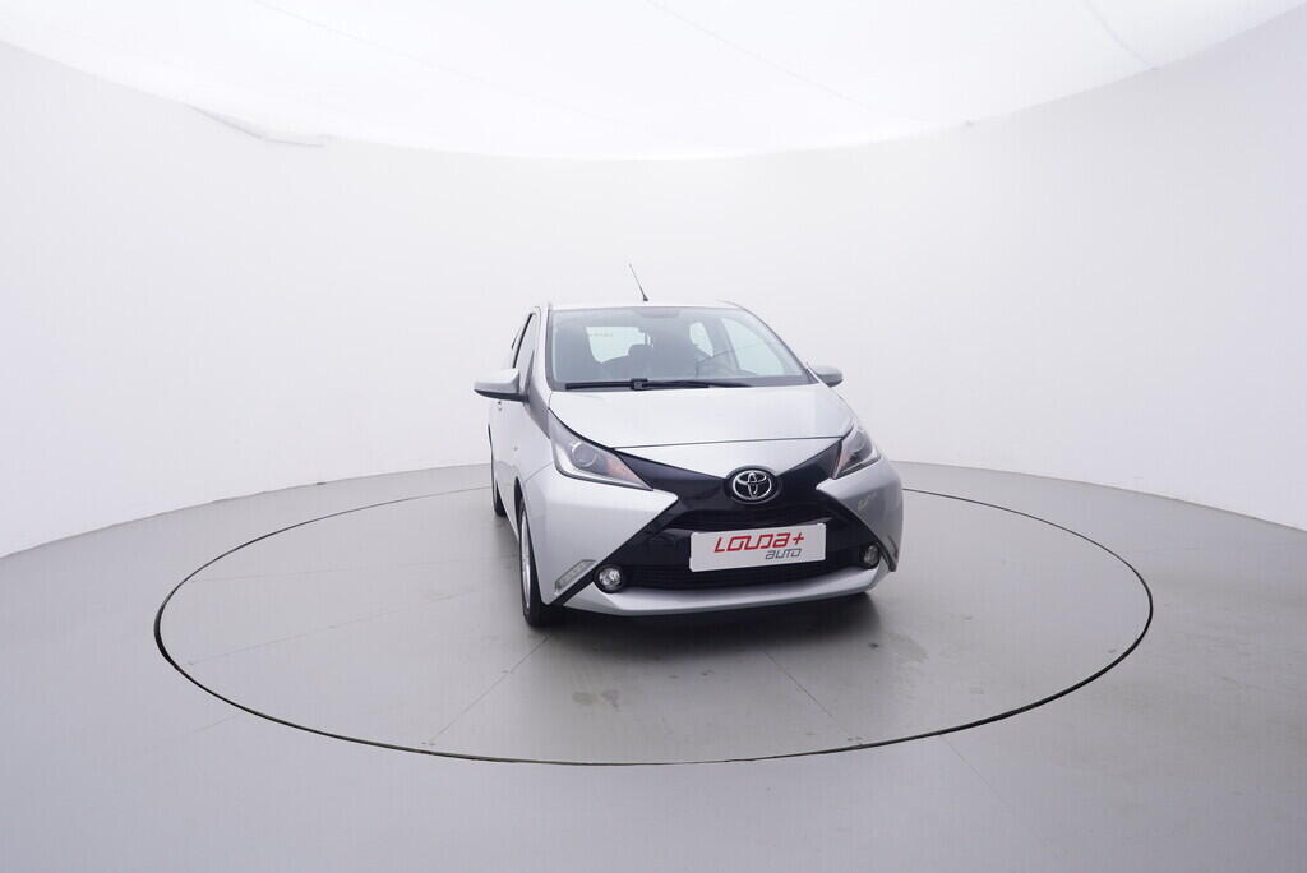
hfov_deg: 77.3
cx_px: 654
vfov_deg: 56.2
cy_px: 436
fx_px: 817
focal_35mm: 22
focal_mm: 15
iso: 200
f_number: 5
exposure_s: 1/80
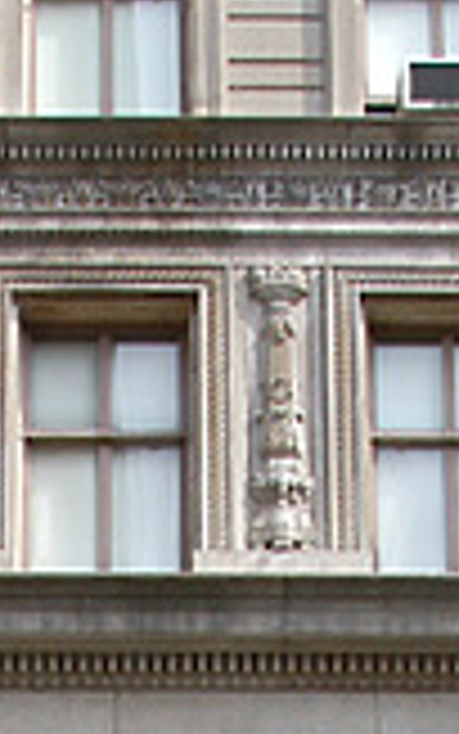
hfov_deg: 7.7
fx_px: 3380
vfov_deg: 11.5
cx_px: 54
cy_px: 1304
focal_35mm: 169
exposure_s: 1/200
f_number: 7.1
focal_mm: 20
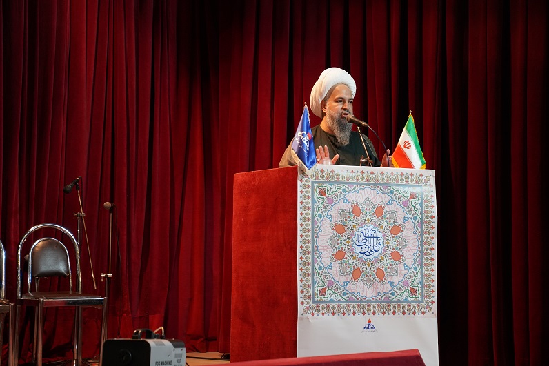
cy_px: 183
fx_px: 1068
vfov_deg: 19.5
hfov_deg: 28.8
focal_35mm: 70
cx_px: 274
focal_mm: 70
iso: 2500
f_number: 4
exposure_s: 1/160
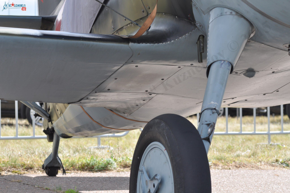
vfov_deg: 8.3
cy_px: 96
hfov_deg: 12.5
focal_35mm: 165
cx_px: 145
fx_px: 1327
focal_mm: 110
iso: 200
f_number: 8
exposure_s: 1/200
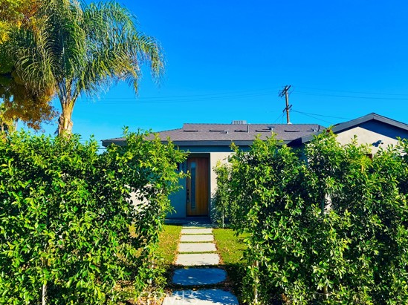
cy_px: 131
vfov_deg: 49.5
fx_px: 330
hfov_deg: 63.4
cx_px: 217
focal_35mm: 28
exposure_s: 1/2041
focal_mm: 6.76
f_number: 1.78
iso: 80
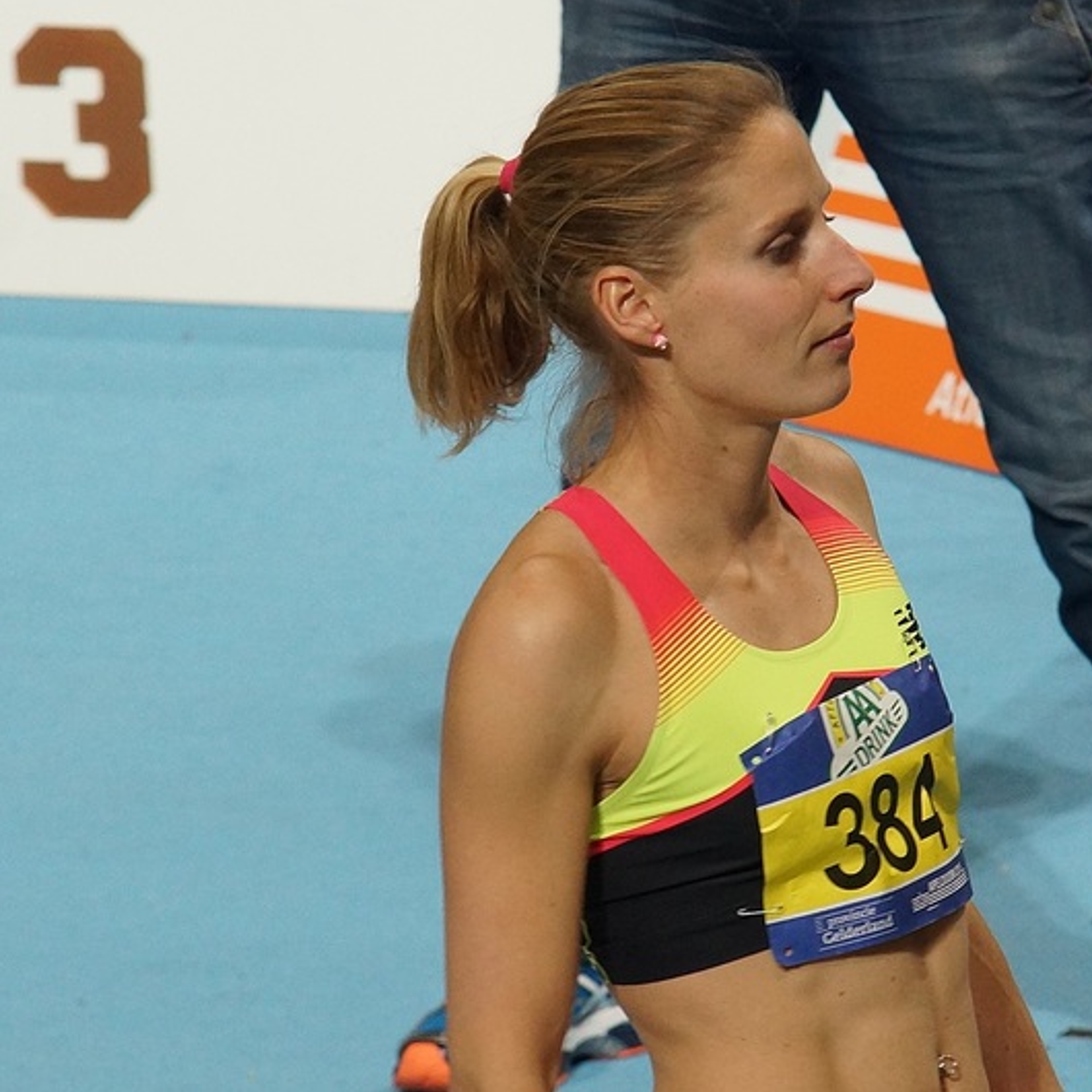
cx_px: 692
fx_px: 13741
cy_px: 545
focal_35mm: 385
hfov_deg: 4.6
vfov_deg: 4.6
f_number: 8
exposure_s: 1/100
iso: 640
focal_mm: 200
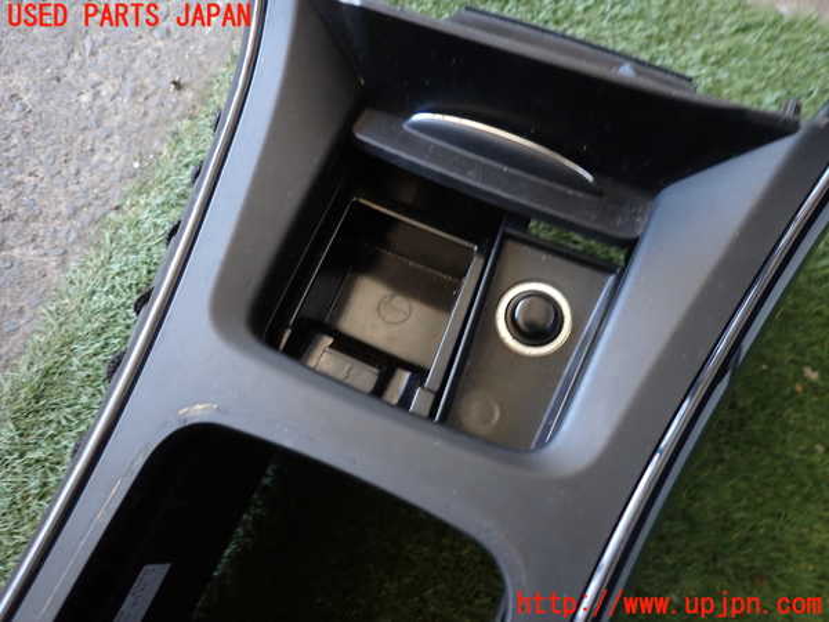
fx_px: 599
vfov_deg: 54.9
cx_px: 414
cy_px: 311
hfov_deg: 69.4
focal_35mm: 25
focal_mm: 4.5
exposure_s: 1/50
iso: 200
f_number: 2
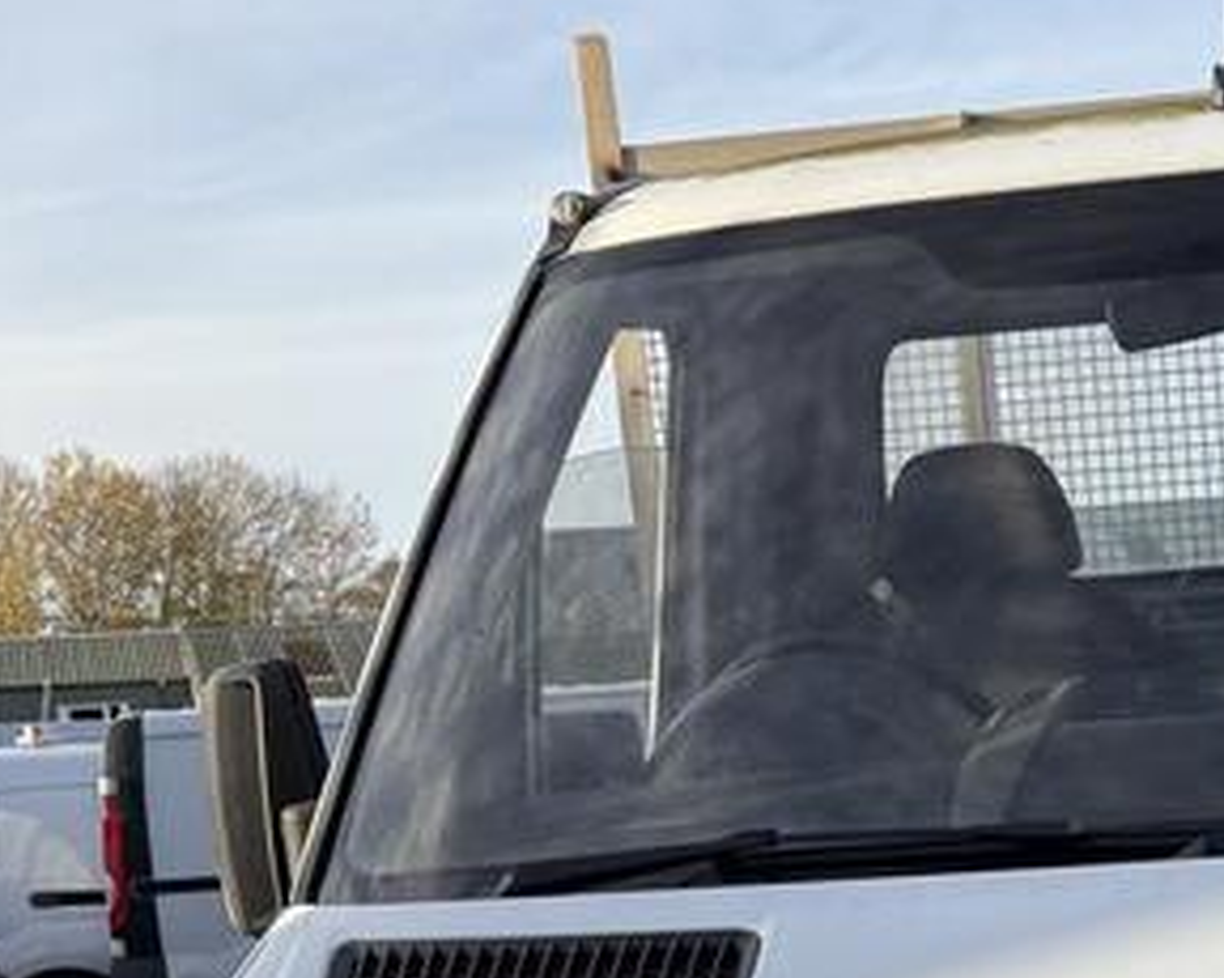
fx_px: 2860
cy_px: 1271
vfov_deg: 18.1
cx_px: 1334
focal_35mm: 79
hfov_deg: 22.8
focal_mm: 5.96
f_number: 1.6
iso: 50
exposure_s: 1/1484
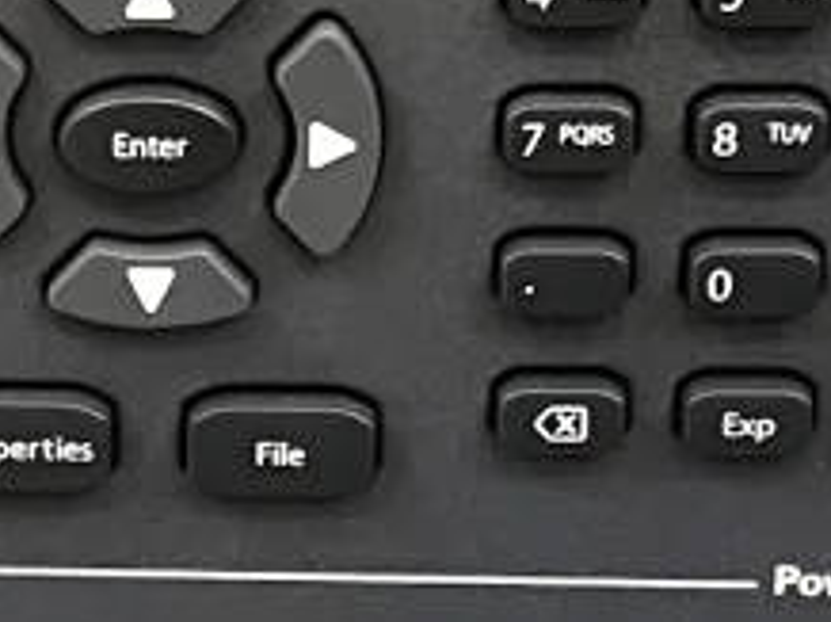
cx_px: 50
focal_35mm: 172
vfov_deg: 8.6
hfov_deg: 11.4
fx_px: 4125
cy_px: 508
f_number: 1.6
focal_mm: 5.1
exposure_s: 1/25
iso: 500
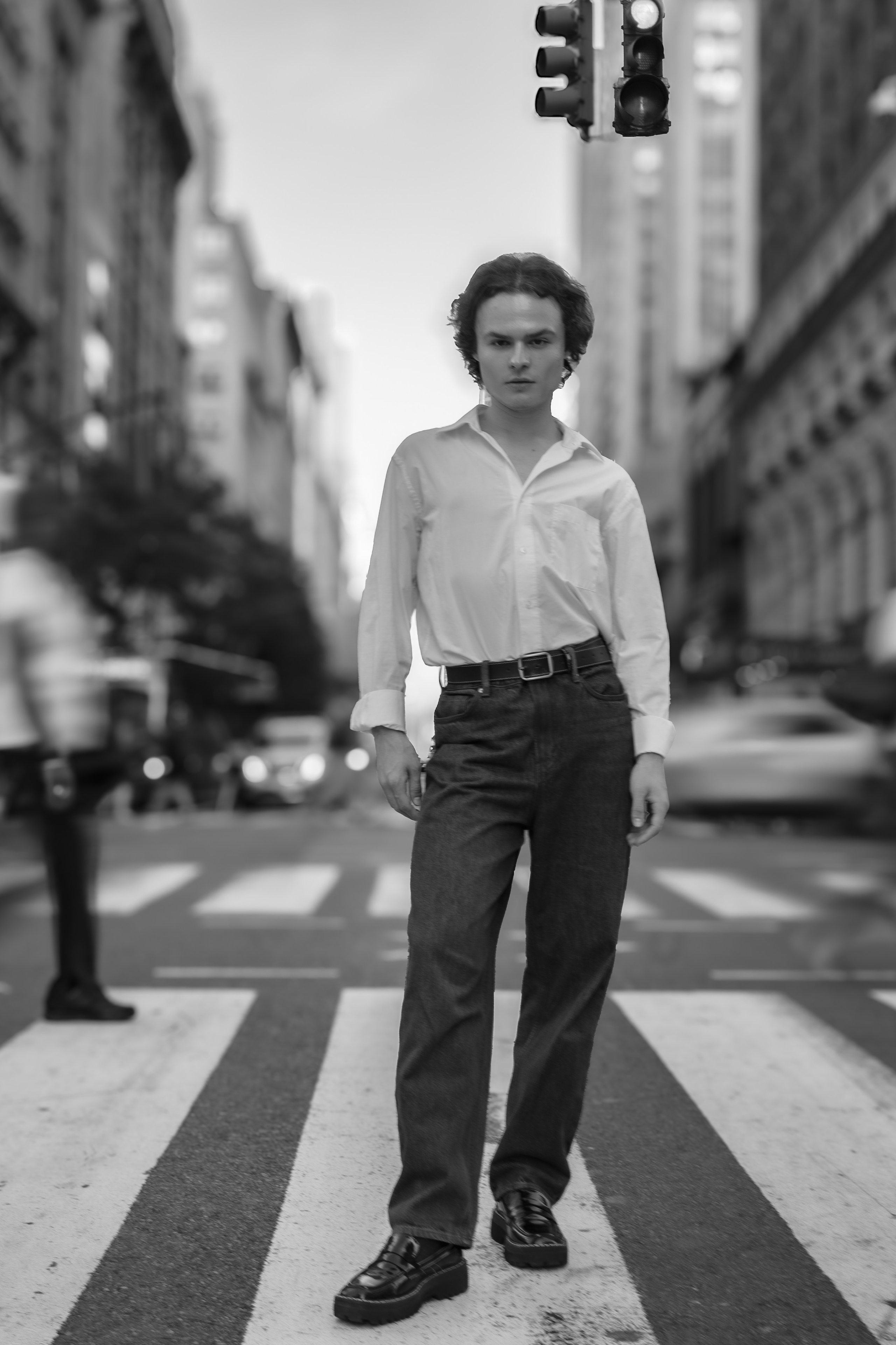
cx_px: 448
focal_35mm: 75
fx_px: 2800
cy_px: 672
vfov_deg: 27.0
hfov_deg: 18.2
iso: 125
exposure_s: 1/6
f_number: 16
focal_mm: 50
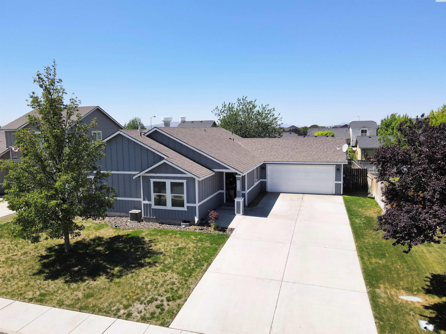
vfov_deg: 56.8
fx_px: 309
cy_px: 167
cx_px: 223
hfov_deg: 71.6
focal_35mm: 24
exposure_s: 1/800
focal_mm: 4.5
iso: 100
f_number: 2.8
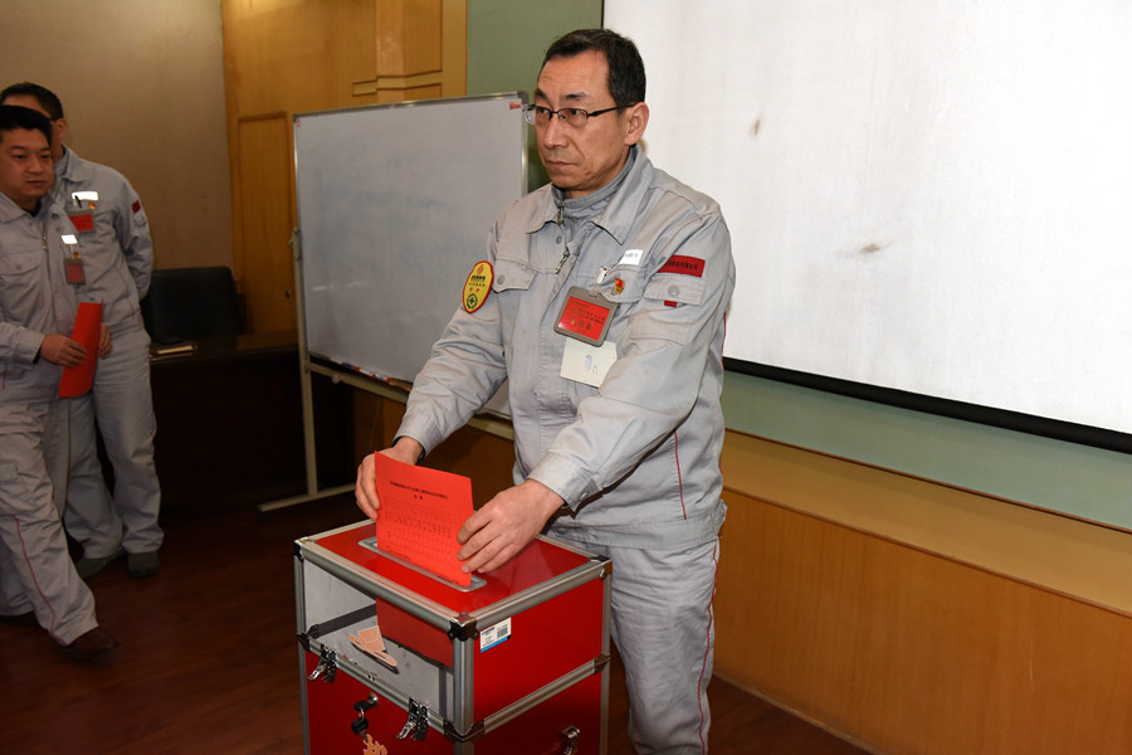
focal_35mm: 29
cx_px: 566
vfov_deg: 45.0
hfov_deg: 63.7
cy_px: 378
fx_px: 912
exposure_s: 1/160
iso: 2000
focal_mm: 29
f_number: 5
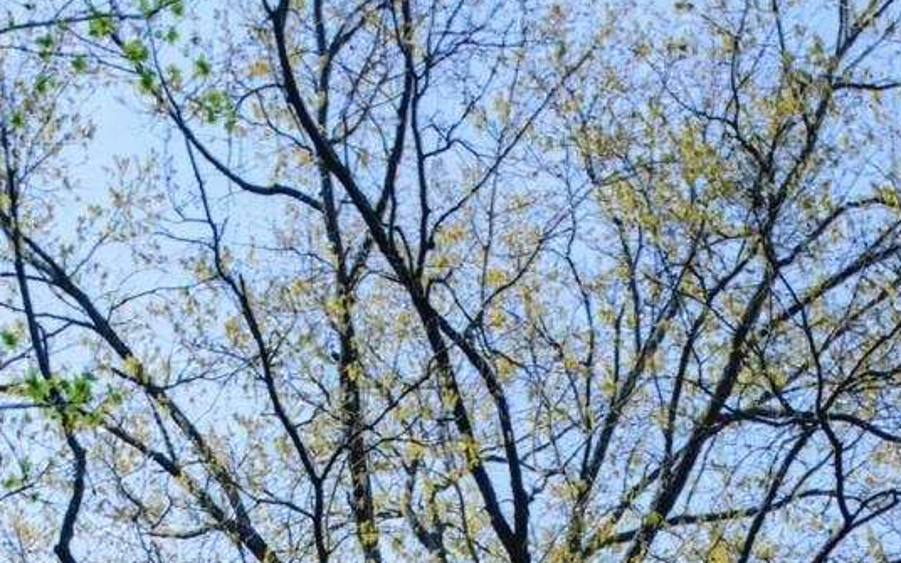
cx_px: 511
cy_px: 1392
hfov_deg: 27.1
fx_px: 1866
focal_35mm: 76
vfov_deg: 12.8
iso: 800
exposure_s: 1/160
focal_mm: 16
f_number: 4.5
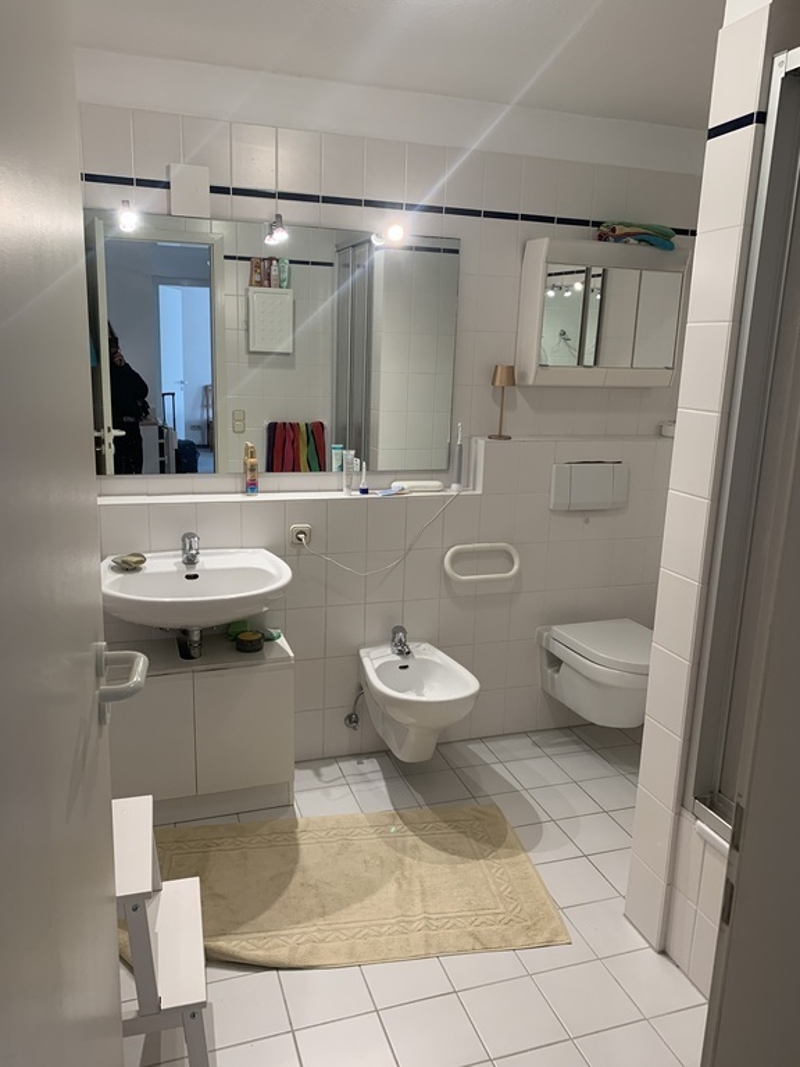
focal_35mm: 26
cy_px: 534
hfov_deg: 53.1
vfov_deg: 67.3
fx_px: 801
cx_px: 400
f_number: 1.8
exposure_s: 1/100
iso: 100
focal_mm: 4.25
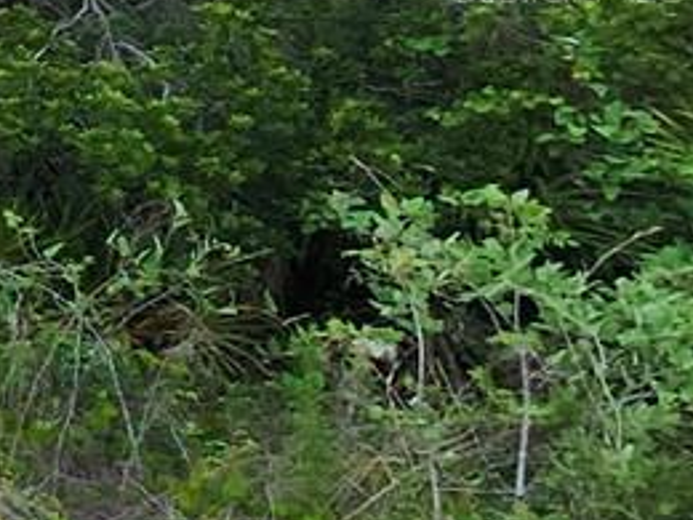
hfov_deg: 11.2
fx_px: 1602
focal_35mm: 80
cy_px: -19
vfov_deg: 17.9
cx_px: -1434
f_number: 2.2
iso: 50
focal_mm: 2.2
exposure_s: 1/315
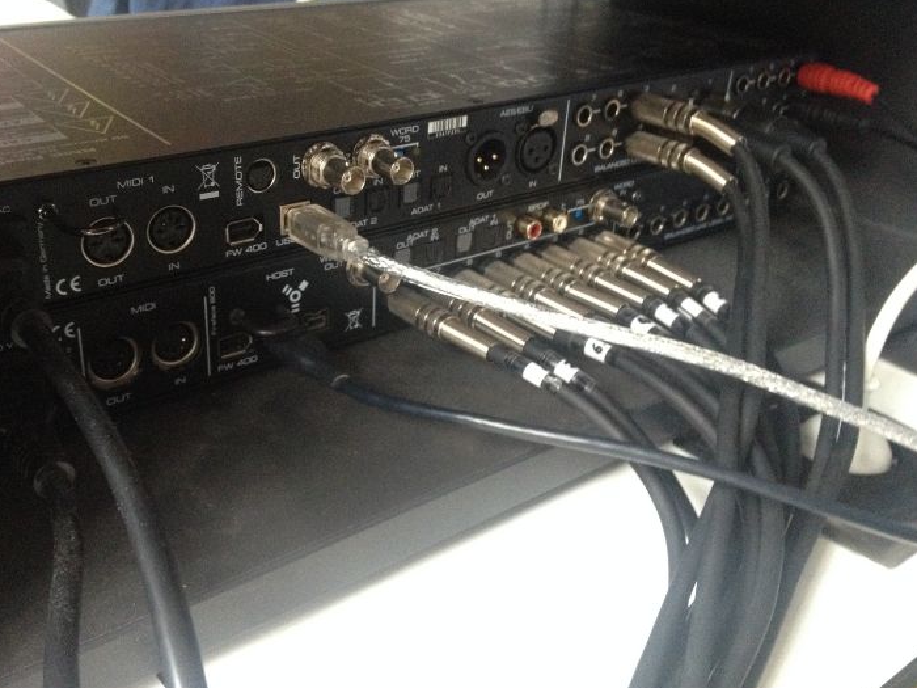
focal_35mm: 40
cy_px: 304
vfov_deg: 35.9
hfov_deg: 46.7
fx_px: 1060
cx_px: 410
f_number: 2.4
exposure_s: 1/20
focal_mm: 4.28
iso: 400
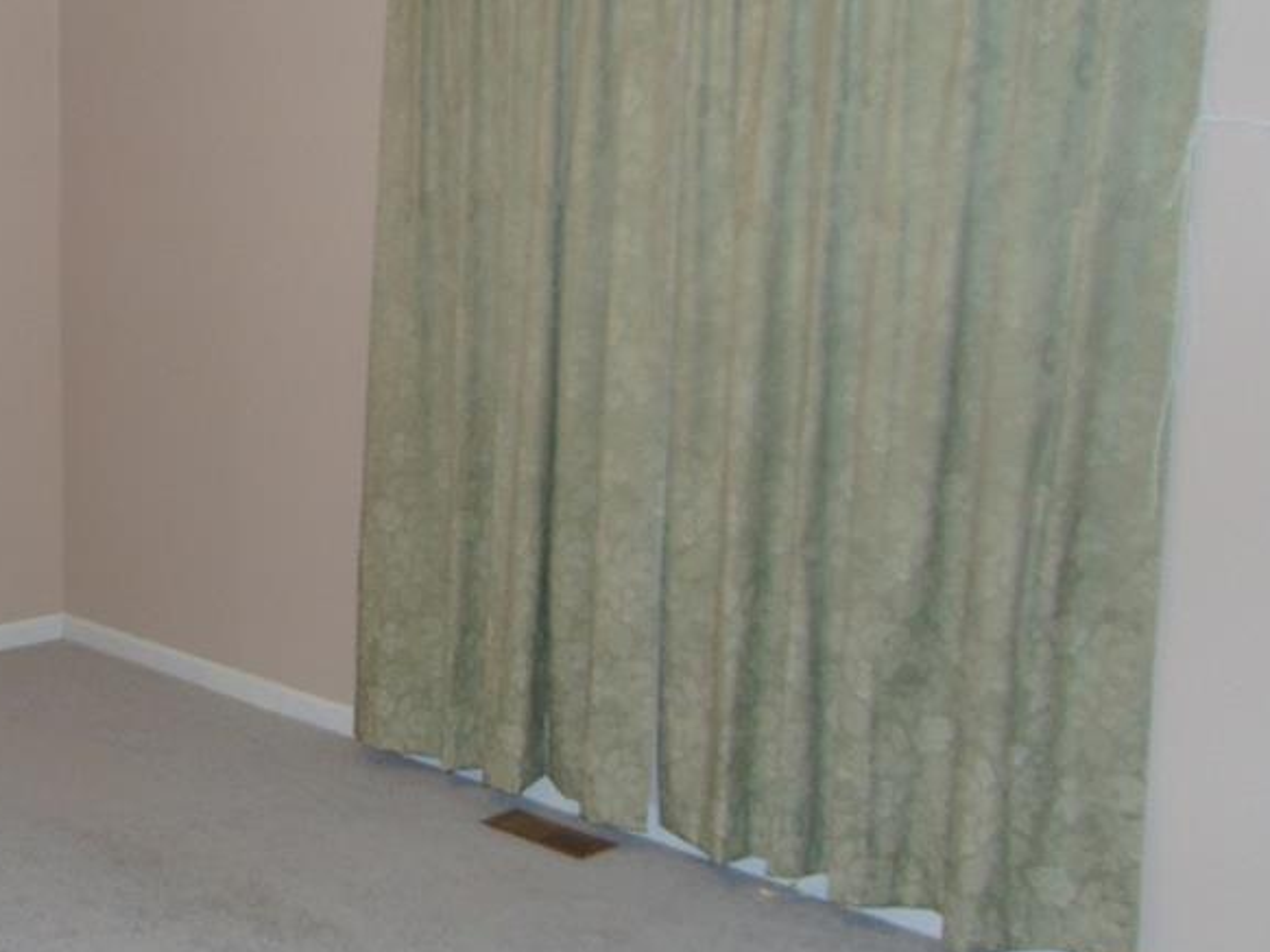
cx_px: 212
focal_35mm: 44
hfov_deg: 40.7
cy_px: 520
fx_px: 1614
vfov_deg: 32.8
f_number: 3
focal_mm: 4.5
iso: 100
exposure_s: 1/30
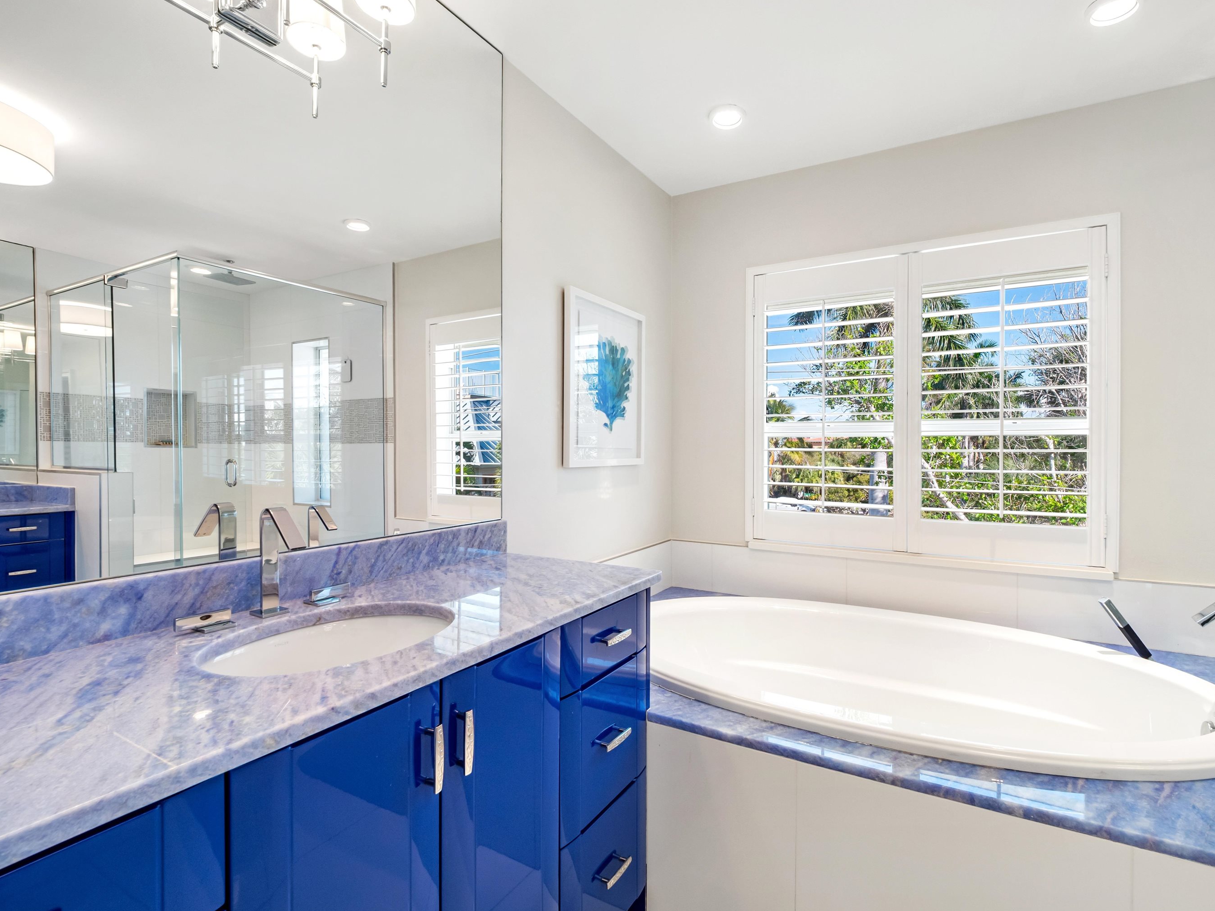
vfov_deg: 78.1
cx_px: 657
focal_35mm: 16
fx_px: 562
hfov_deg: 94.3
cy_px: 459
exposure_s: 1/20
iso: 200
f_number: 7.1
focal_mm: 7
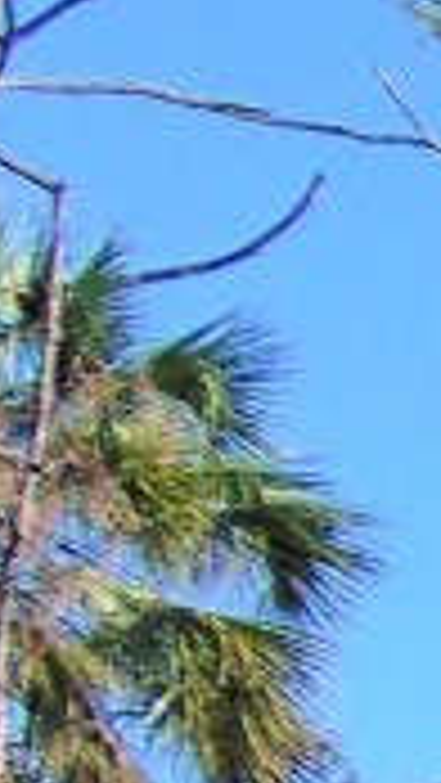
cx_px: 2142
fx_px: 3323
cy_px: 1364
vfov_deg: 12.4
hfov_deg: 5.7
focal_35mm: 160
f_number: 3
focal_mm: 4.5
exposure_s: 1/800
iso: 80
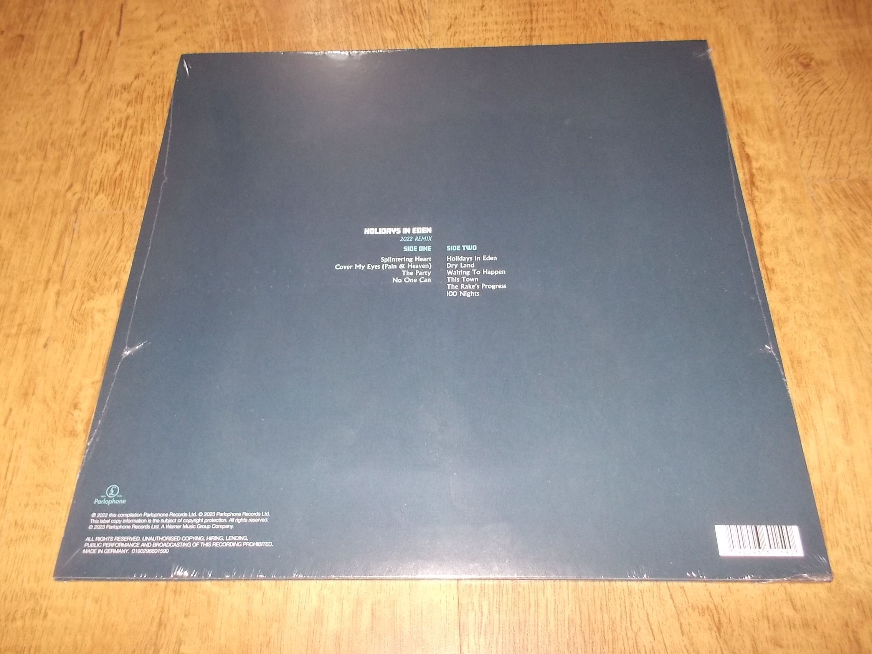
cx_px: 436
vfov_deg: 48.2
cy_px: 327
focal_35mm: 29
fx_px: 731
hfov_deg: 61.7
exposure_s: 1/30
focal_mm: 4.1
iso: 250
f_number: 3.3
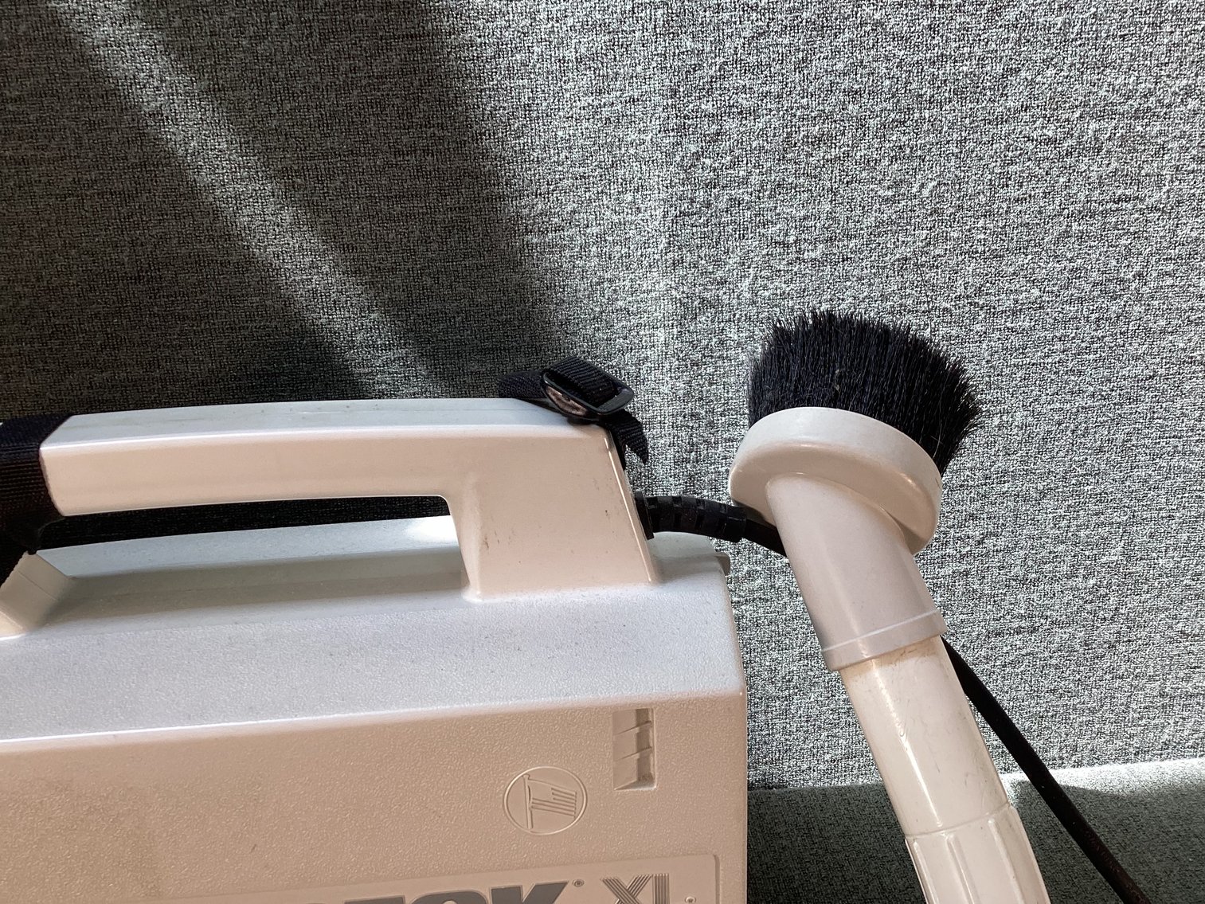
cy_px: 452
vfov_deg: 45.4
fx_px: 1079
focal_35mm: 31
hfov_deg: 58.3
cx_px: 602
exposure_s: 1/100
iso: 32
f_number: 2.4
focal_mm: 3.3
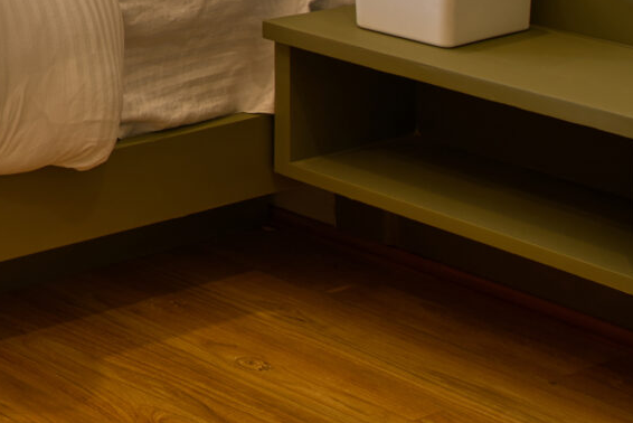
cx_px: -731
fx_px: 1830
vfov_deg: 11.5
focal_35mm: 104
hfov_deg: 14.9
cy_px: -501
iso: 100
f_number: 5.6
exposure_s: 1/15
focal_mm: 23
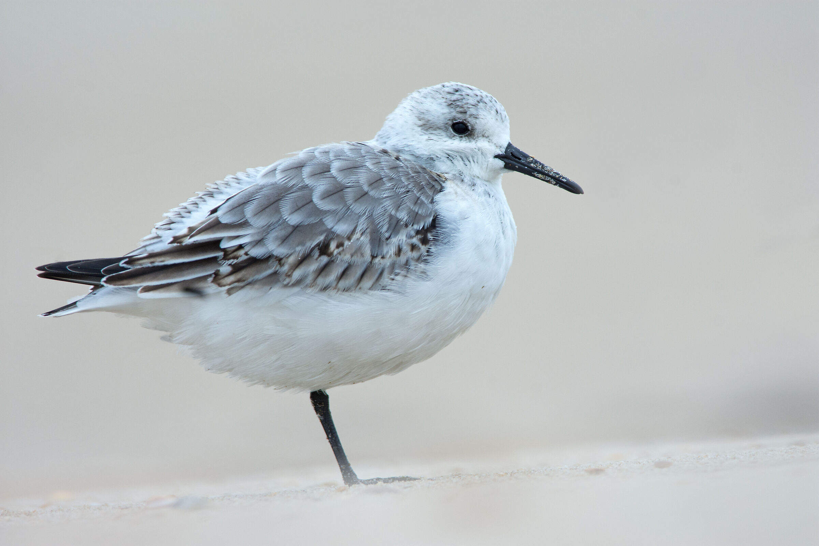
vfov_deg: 1.8
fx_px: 17061
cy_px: 273
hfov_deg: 2.7
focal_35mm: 750
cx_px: 410
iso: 250
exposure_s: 1/250
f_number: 9
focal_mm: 500
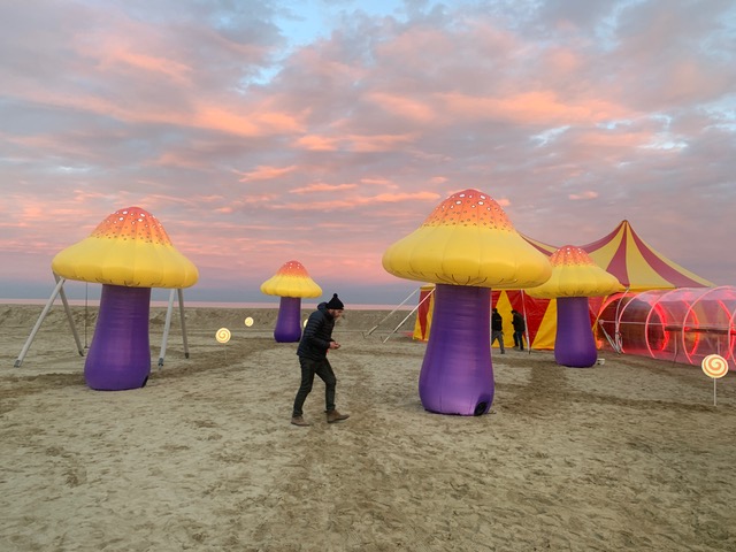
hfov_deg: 67.3
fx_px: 553
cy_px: 276
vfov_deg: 53.1
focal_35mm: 26
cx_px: 368
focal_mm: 4.25
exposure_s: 1/105
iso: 100
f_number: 1.8
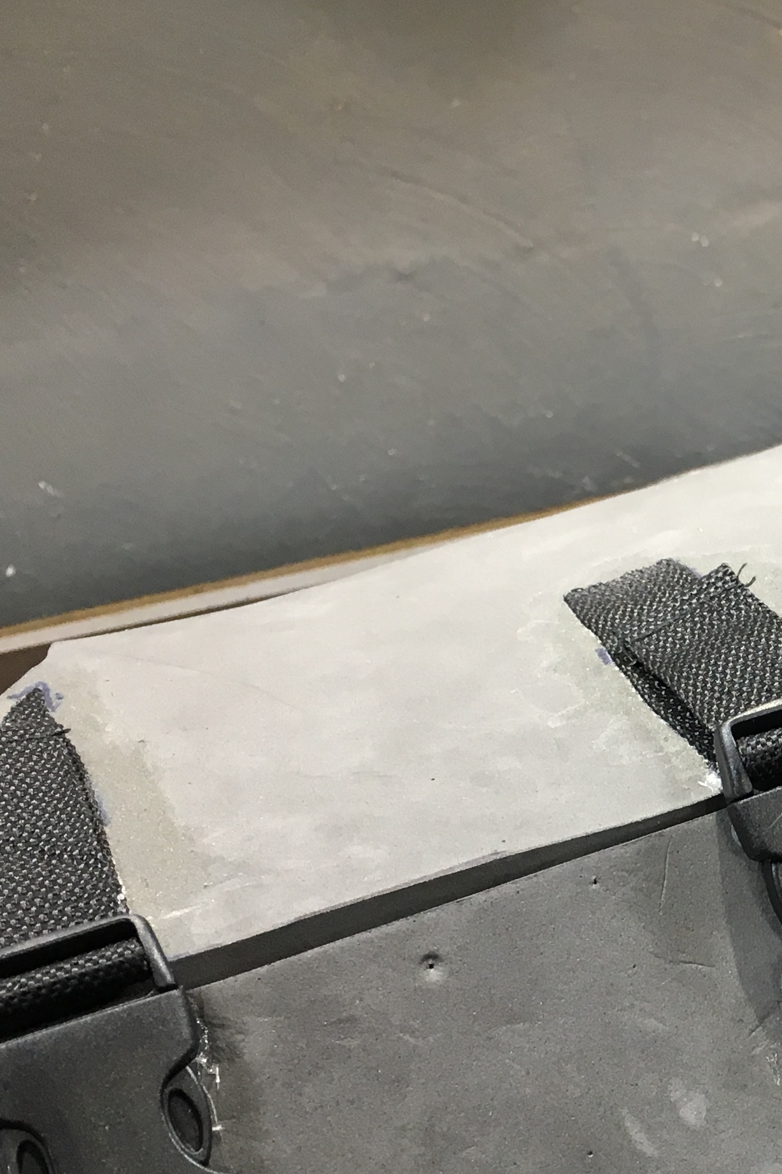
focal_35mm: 66
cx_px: 939
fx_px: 2151
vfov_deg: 30.2
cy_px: 823
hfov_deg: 19.4
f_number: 2.2
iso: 64
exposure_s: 1/30
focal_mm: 4.15
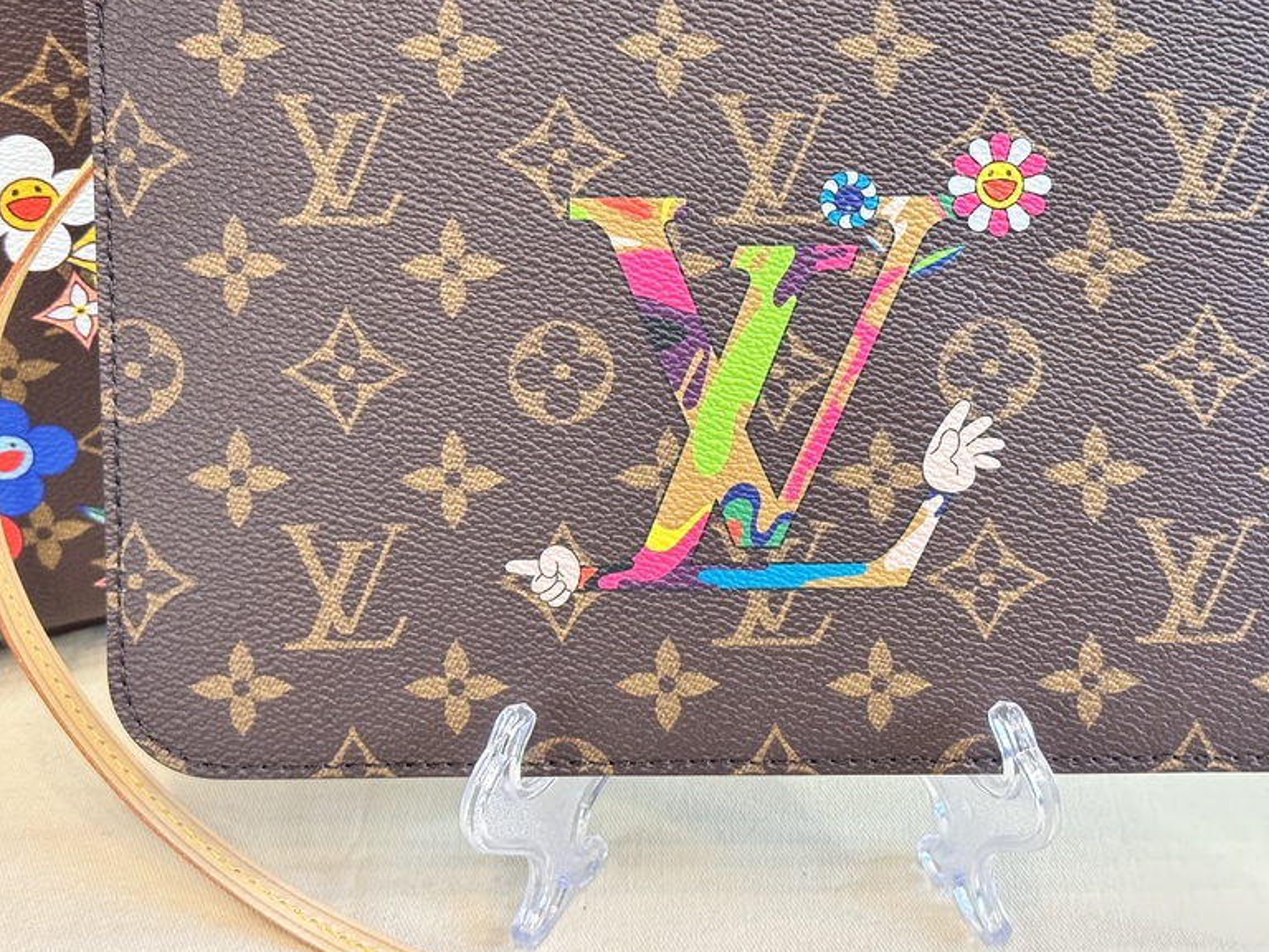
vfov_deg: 23.2
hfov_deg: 30.6
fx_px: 2310
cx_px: 780
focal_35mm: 63
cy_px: 339
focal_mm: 6.76
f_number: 1.78
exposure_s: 1/33
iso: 400
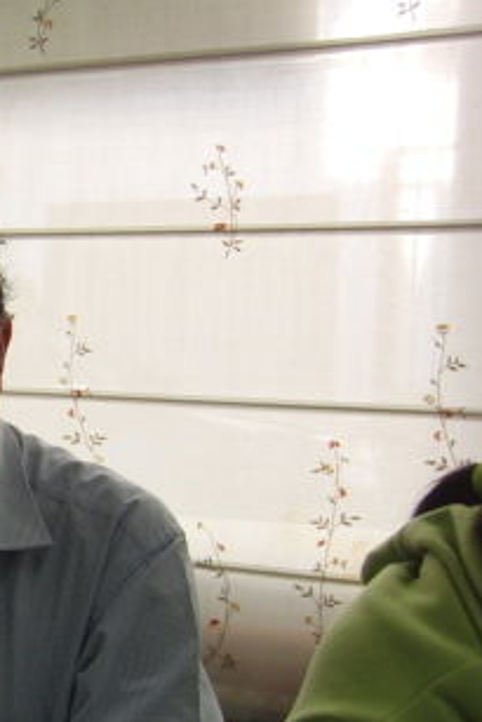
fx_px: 1043
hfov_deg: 23.7
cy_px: 428
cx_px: -99
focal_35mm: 52
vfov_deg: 38.0
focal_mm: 4.3
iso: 100
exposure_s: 1/60
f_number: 3.2
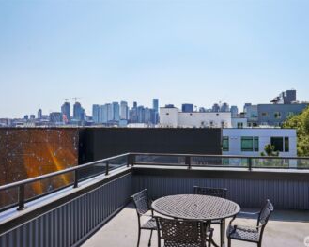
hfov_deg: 55.6
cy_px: 124
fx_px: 293
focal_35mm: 32
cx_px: 170
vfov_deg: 45.8
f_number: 8
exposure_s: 1/350
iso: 100
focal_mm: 28
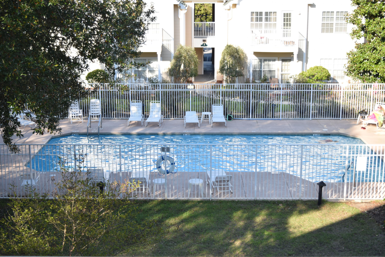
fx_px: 610
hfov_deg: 35.1
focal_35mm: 57
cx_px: 192
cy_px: 128
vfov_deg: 23.8
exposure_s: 1/200
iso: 100
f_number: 4.8
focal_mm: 38
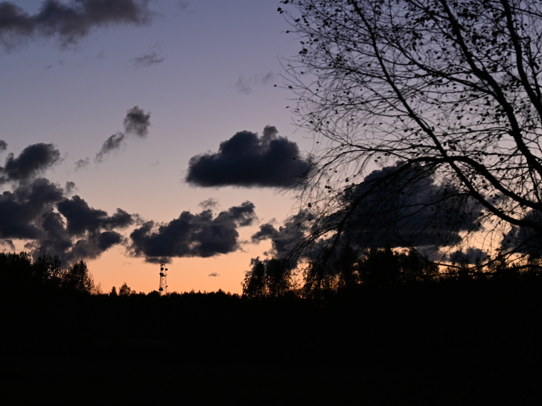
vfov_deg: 14.2
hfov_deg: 18.7
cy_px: 195
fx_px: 1628
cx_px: 107
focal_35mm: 104
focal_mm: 59
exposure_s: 1/100
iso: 450
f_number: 4
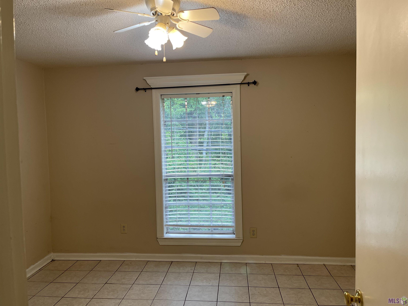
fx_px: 306
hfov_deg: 67.3
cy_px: 153
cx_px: 204
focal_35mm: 26
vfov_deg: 53.1
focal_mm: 5.1
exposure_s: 1/120
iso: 125
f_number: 1.6
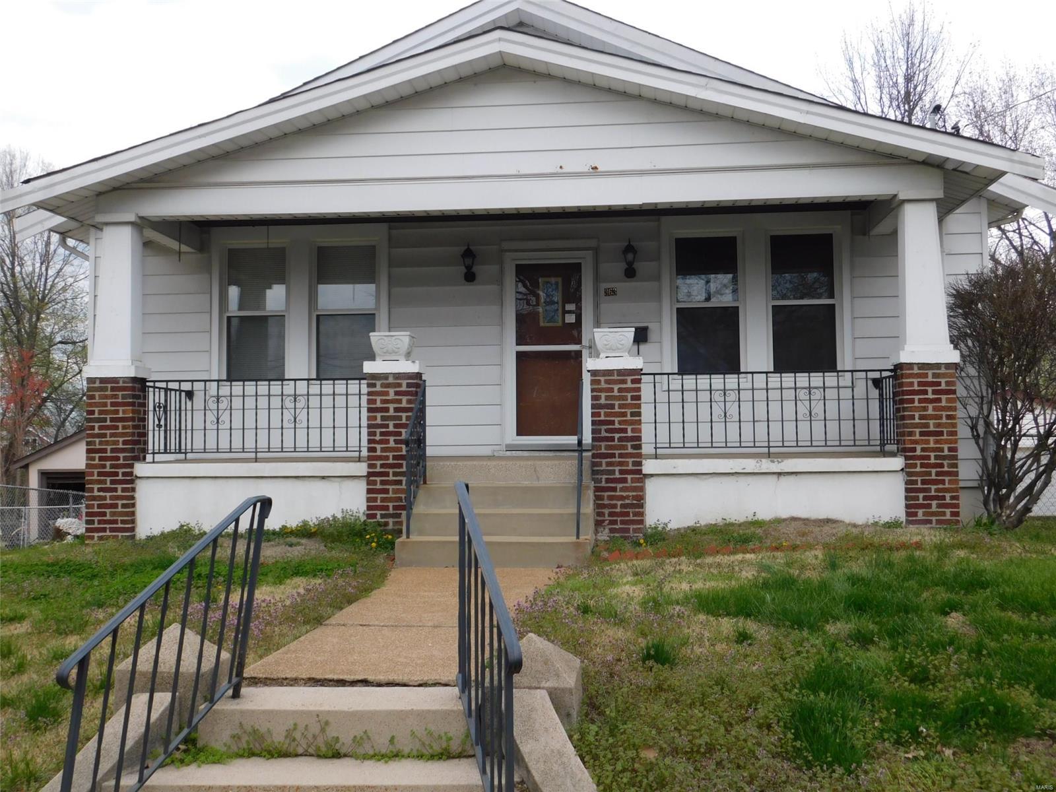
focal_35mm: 36
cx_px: 528
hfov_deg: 51.4
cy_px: 396
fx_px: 1098
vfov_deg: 39.7
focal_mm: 6.3
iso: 125
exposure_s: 1/640
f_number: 3.5
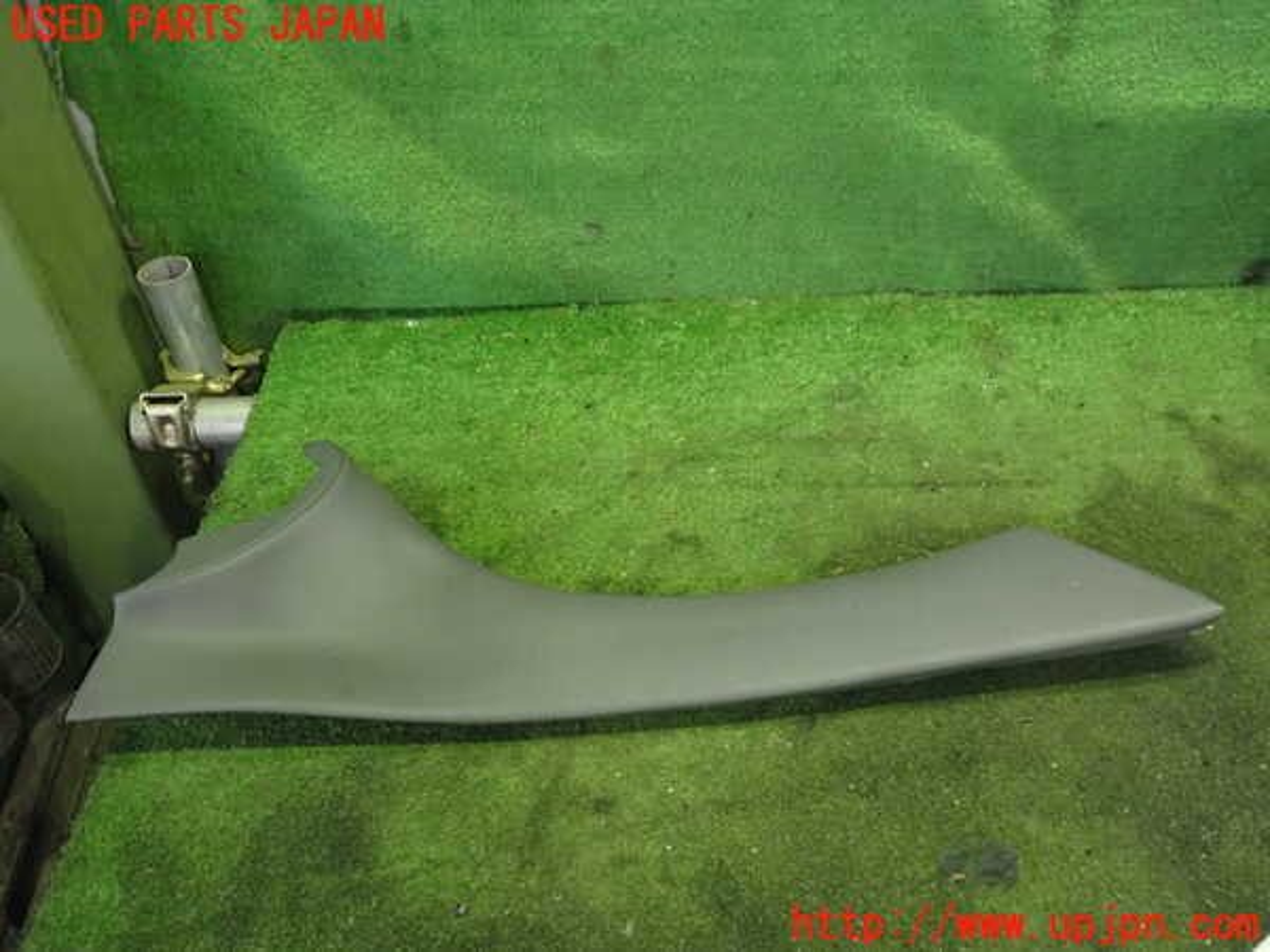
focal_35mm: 30
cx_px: 635
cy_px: 476
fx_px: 1101
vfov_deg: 46.8
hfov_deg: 60.0
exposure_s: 1/30
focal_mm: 5.4
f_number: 2.3
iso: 800
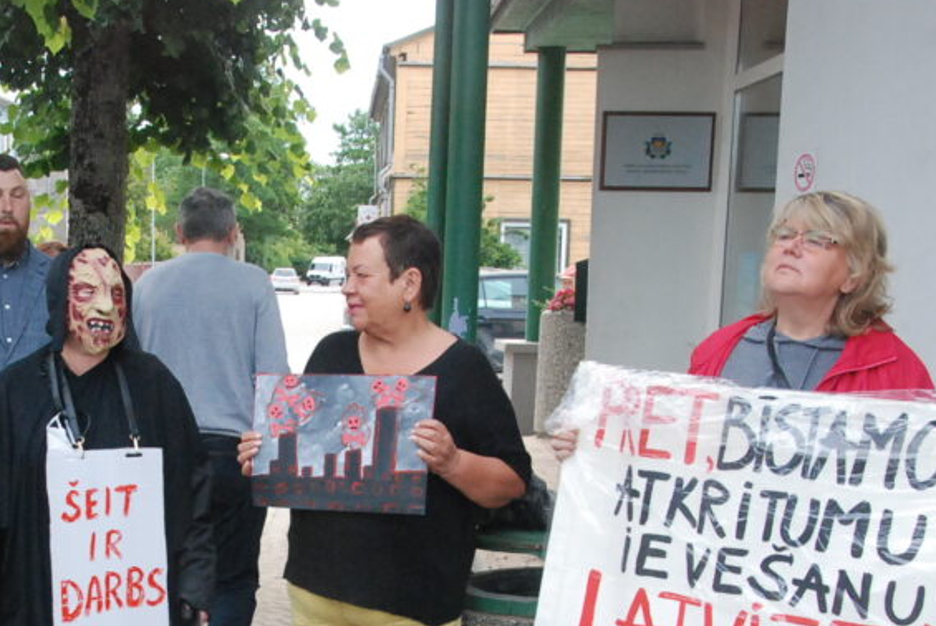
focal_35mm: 68
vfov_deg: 19.7
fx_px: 1767
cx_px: 235
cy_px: 559
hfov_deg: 29.2
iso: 1600
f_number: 9
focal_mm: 25
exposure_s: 1/320
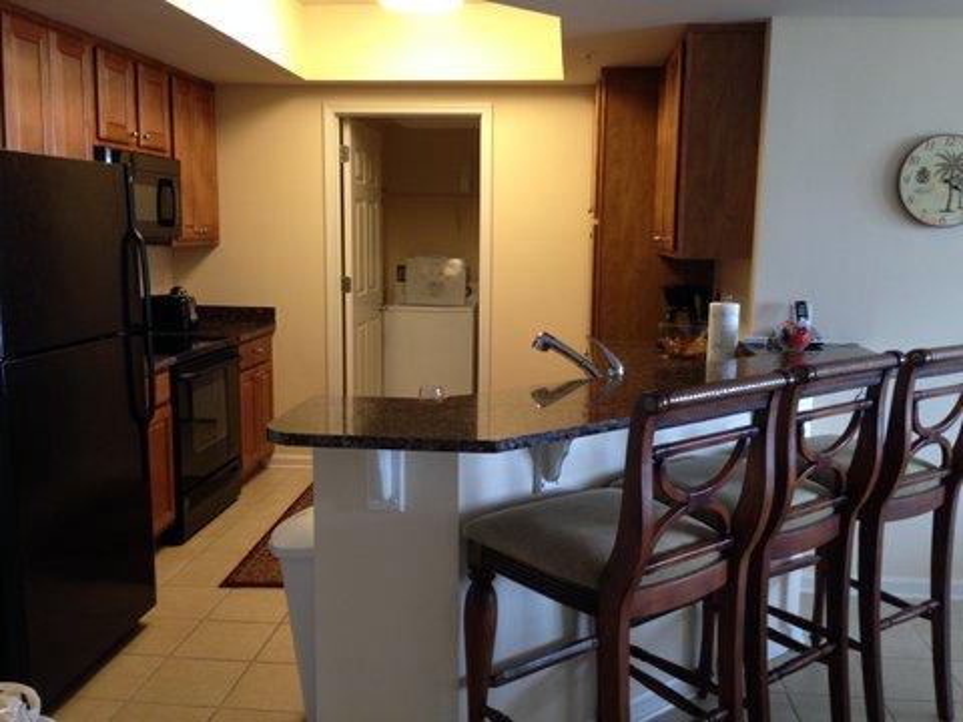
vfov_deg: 42.9
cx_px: 482
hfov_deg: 55.4
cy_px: 361
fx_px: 918
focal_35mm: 33
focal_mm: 4.12
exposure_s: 1/20
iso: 100
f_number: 2.4
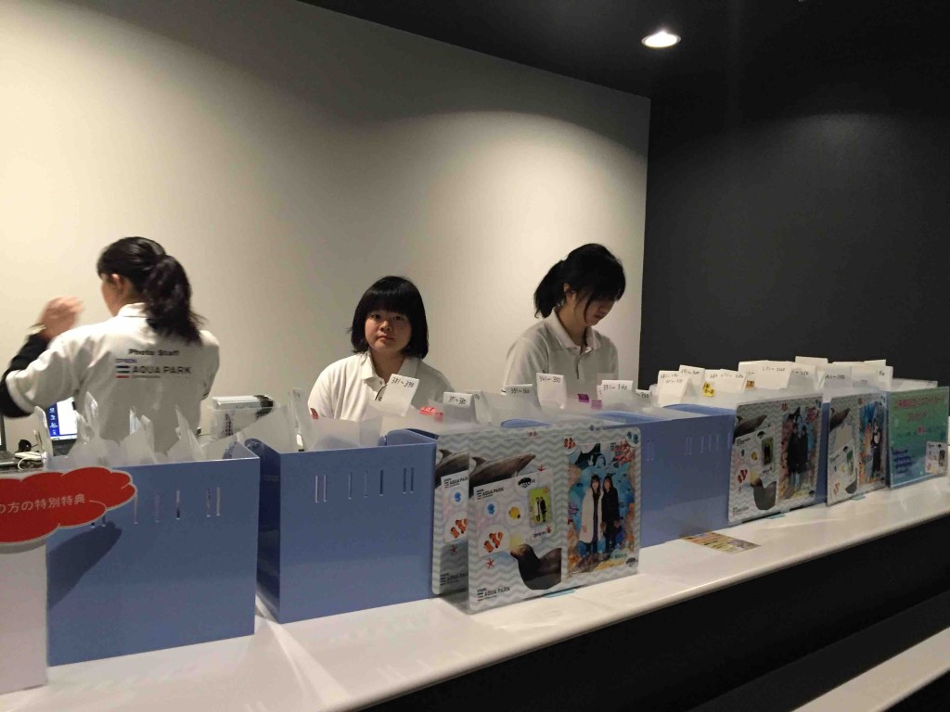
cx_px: 475
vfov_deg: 48.2
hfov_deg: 61.7
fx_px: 796
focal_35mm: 29
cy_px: 356
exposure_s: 1/30
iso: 200
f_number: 2.2
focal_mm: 4.15
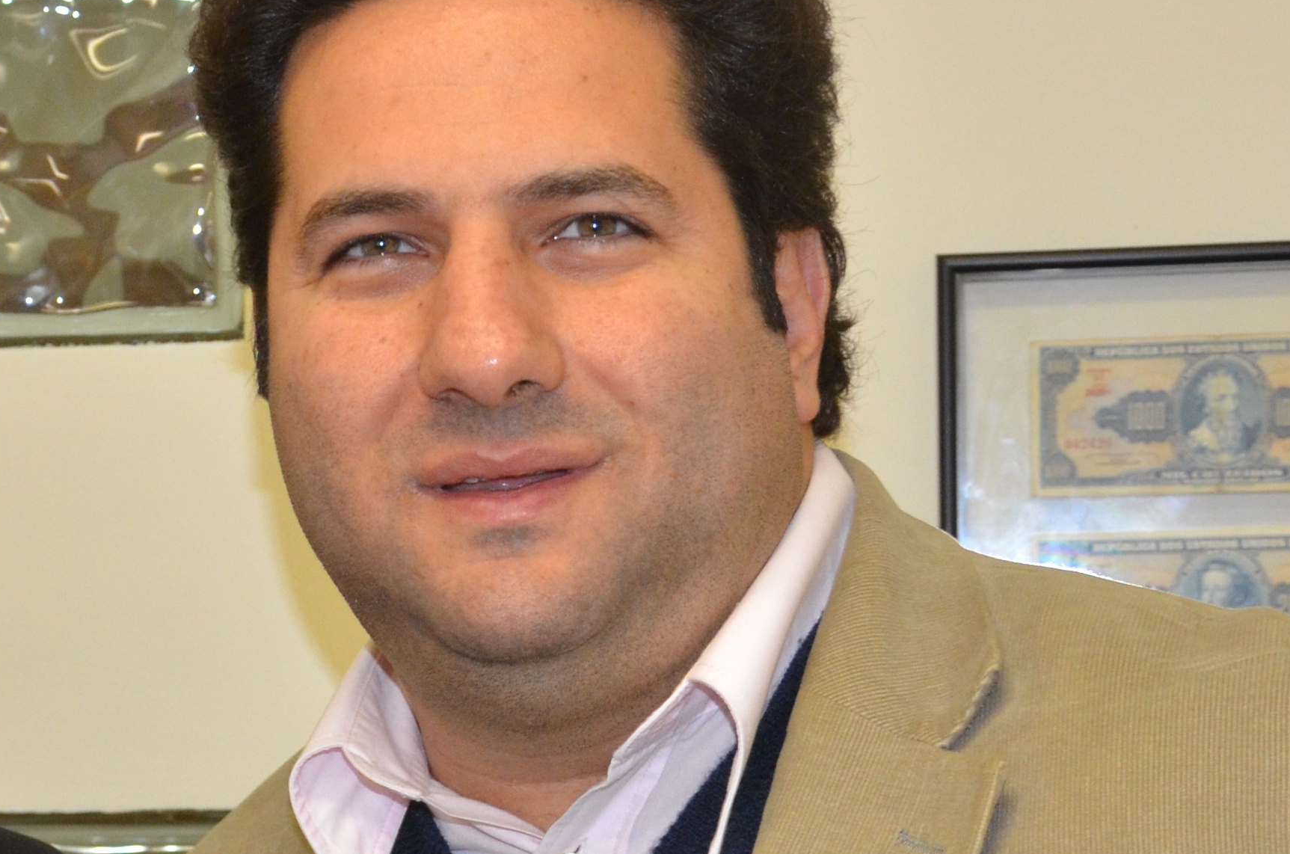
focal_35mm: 120
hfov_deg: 16.9
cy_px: 853
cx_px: 229
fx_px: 4290
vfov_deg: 11.3
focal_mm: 28
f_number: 5
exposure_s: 1/60
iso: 1000
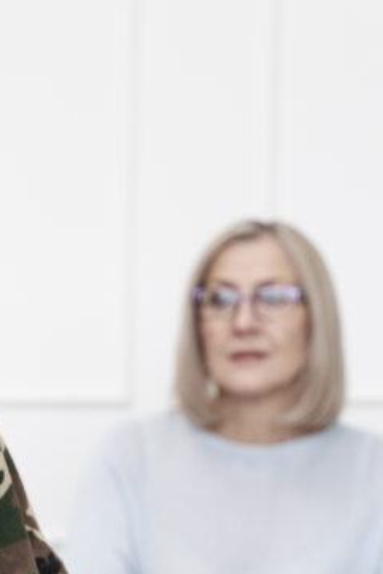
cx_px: -28
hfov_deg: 8.7
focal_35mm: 156
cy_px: 685
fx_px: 2487
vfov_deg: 12.8
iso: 1250
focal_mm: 55
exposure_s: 1/250
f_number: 3.2
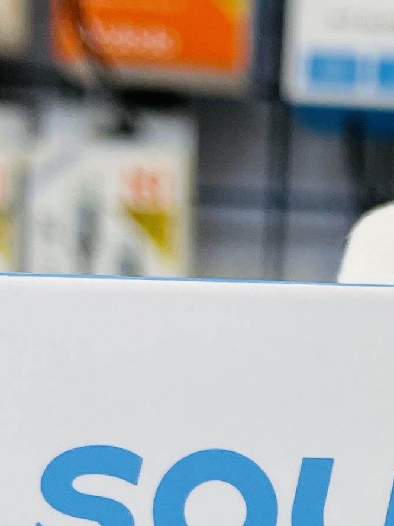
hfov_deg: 12.0
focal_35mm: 118
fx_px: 1791
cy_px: 826
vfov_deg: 15.2
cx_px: 590
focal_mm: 4.2
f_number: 1.6
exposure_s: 1/121
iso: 64
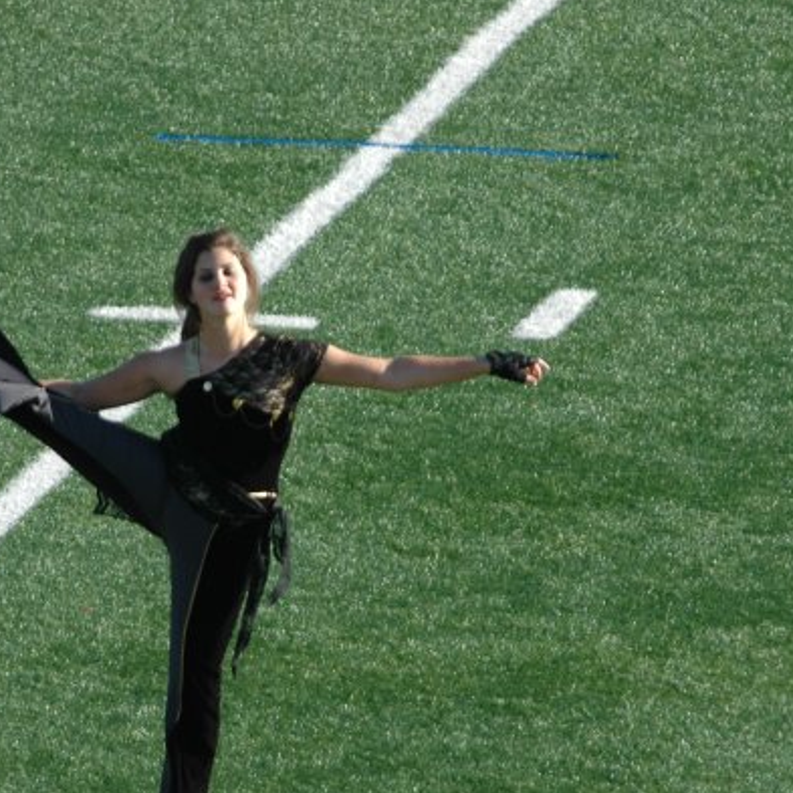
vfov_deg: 1.8
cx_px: 329
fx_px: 25529
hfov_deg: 1.8
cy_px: 498
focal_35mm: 985
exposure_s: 1/400
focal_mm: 380
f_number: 5.6
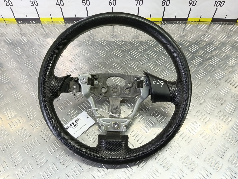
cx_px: 119
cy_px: 90
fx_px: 158
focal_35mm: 23
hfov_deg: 73.9
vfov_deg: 58.9
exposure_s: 1/50
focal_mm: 4.11
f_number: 1.6
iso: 160
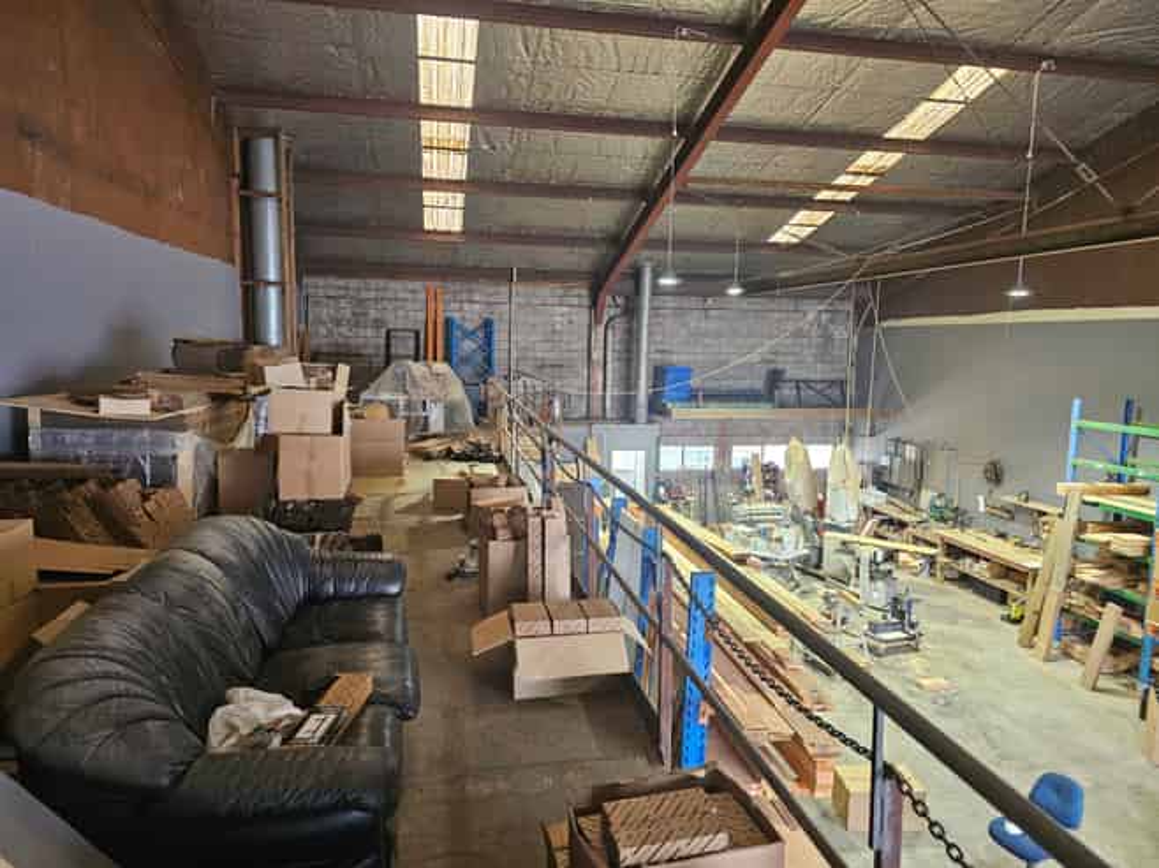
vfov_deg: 58.8
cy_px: 434
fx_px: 770
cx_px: 580
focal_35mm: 23
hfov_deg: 73.9
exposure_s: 1/100
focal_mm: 6.3
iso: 320
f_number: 1.7
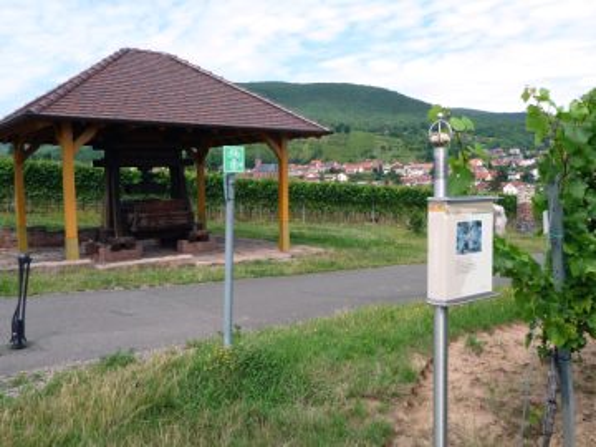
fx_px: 534
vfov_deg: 45.4
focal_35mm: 31
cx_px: 298
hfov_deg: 58.4
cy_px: 224
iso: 100
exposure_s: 1/640
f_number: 3.3
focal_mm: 4.7
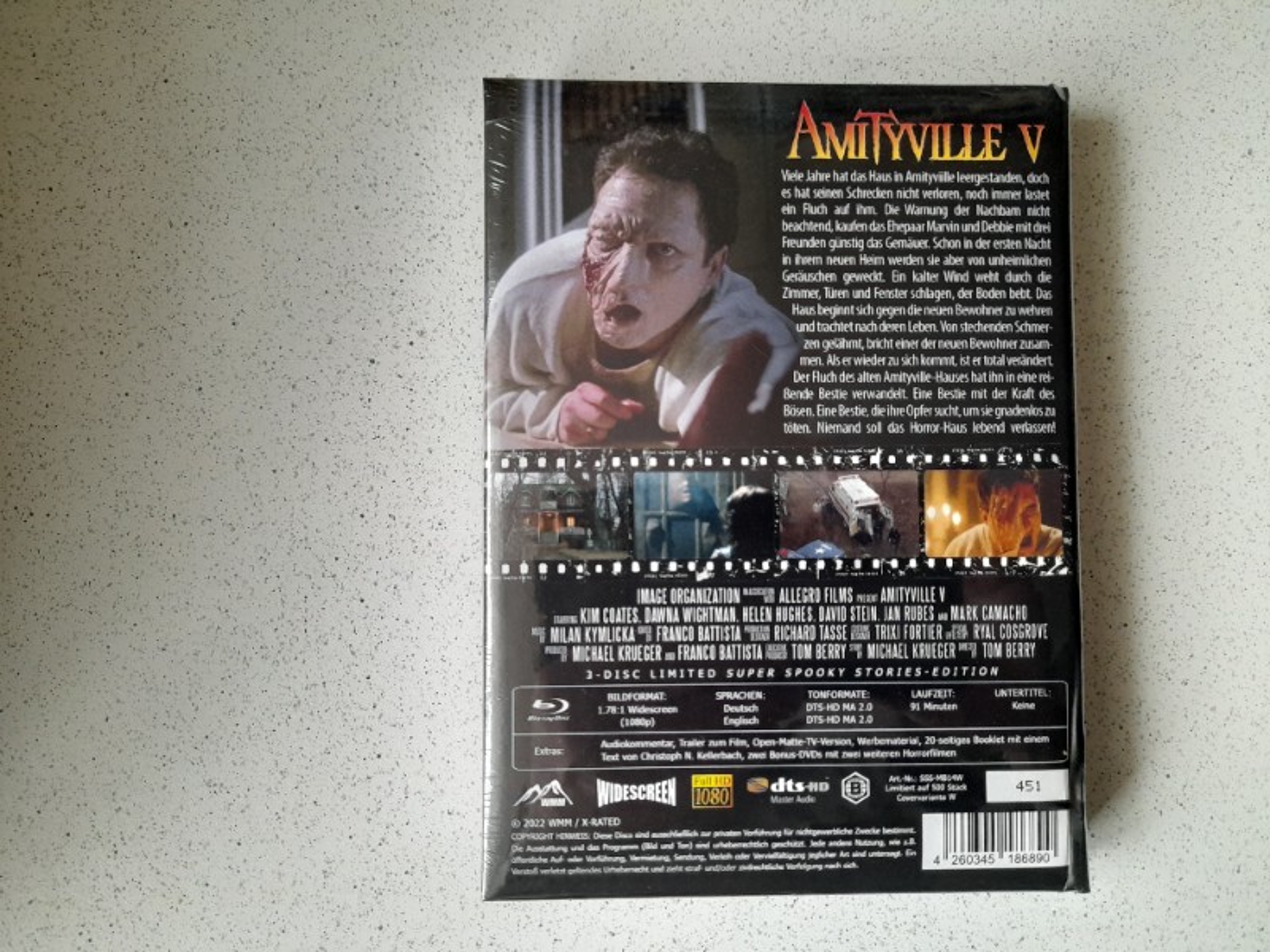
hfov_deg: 69.4
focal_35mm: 25
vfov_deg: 54.9
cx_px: 635
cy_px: 476
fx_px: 917
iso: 320
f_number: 2
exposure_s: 1/50
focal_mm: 4.6
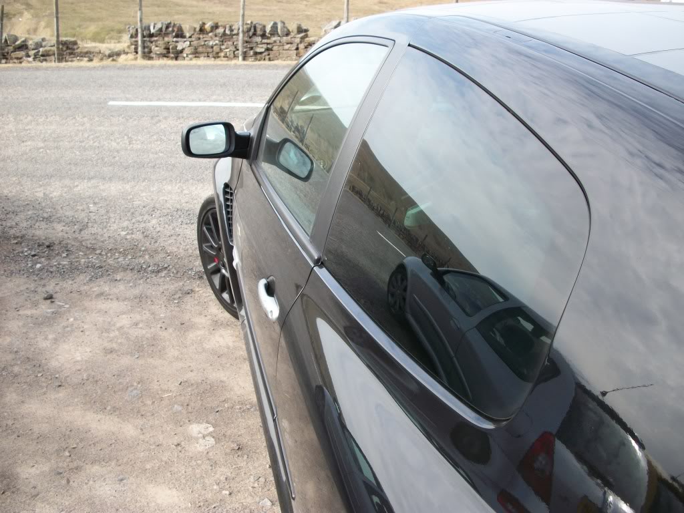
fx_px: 692
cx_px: 342
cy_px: 256
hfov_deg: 52.6
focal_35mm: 35
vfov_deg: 40.7
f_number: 3.1
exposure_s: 1/250
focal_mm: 6.3
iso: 80
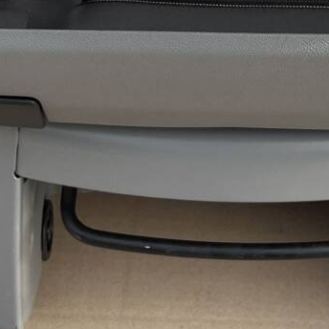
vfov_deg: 14.7
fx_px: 1151
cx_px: 209
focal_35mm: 107
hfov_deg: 16.2
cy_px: -212
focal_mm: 5.1
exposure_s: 1/412
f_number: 1.6
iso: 50
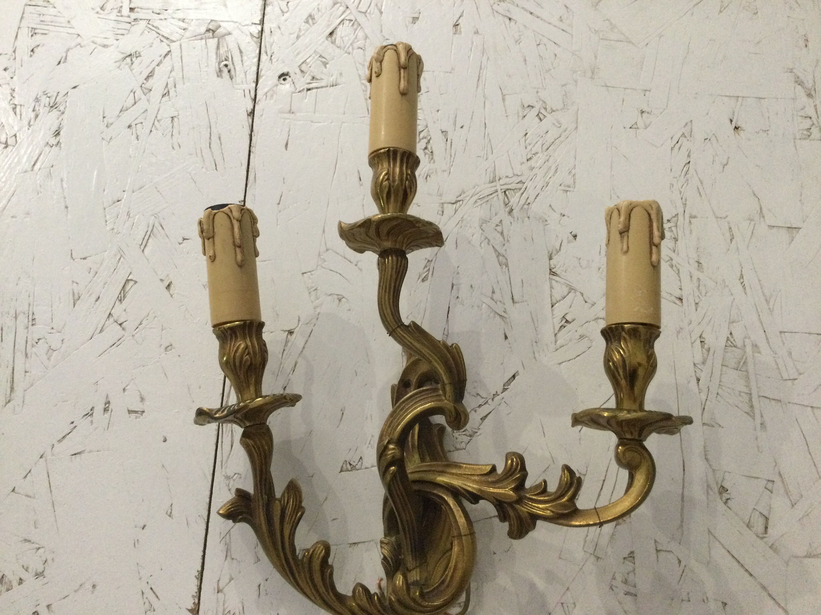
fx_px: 735
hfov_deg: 58.4
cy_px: 308
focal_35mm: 31
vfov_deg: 45.4
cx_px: 410
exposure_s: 1/17
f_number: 2.4
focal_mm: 3.3
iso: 200
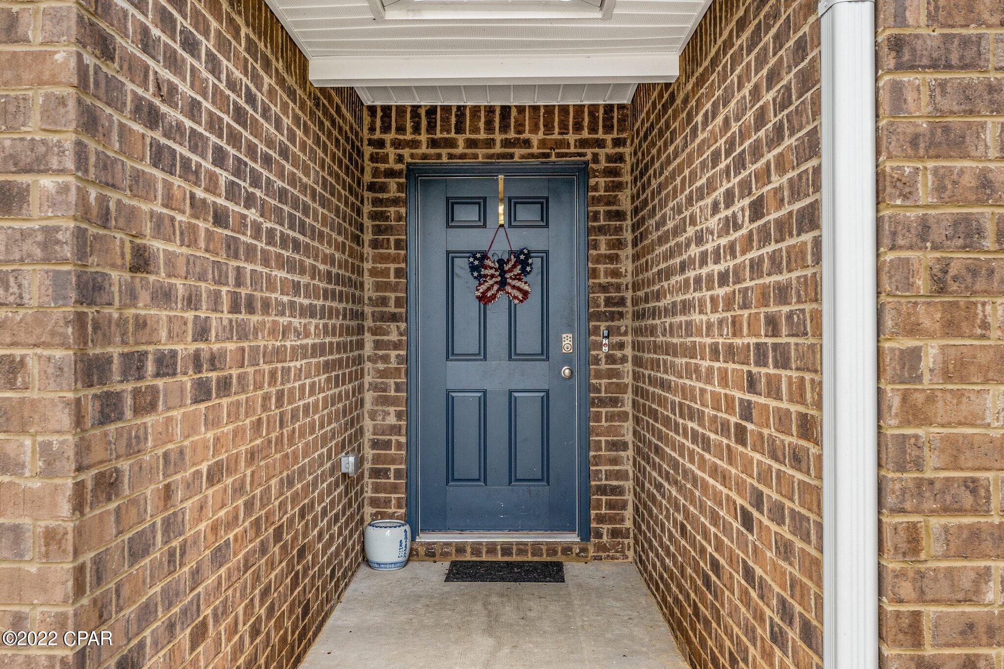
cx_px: 502
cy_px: 334
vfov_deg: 36.9
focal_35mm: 36
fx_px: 1004
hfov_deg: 53.1
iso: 320
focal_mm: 24
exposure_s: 1/50
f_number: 9
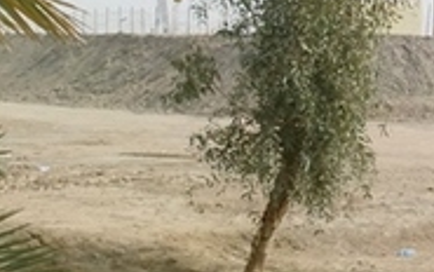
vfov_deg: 9.9
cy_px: -138
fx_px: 1515
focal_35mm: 128
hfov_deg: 15.5
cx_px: 561
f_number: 7.8
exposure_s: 1/250
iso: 64
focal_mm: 6.3
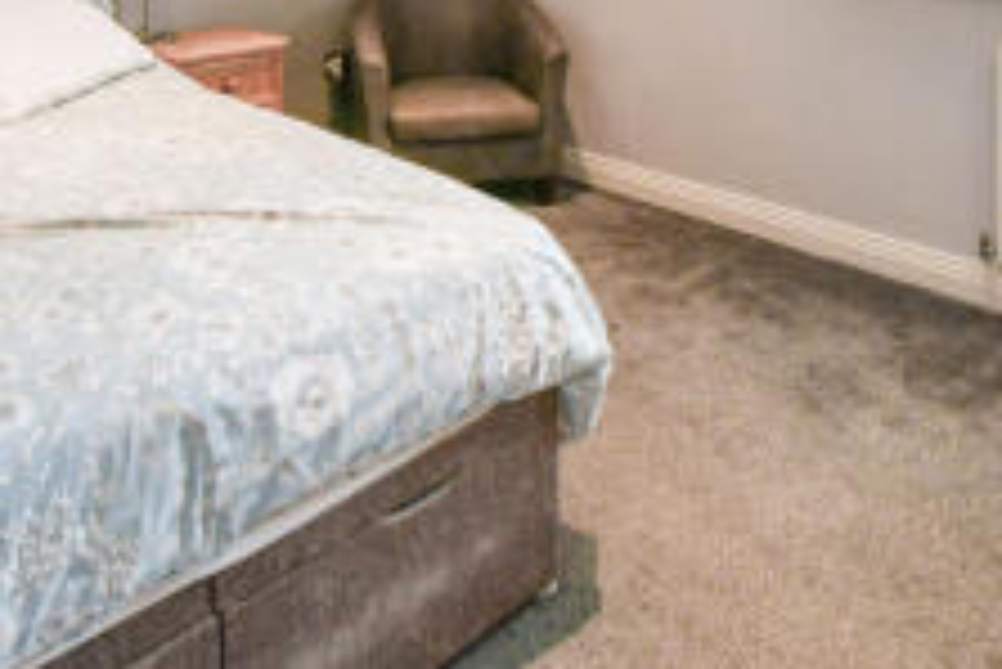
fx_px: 891
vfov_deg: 36.7
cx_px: 454
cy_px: -11
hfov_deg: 58.6
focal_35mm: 32
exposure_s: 1/25
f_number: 5.6
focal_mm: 10
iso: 800
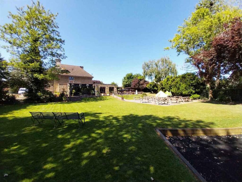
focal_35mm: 13
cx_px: 121
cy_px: 91
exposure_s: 1/504
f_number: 2.2
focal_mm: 1.13
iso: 64
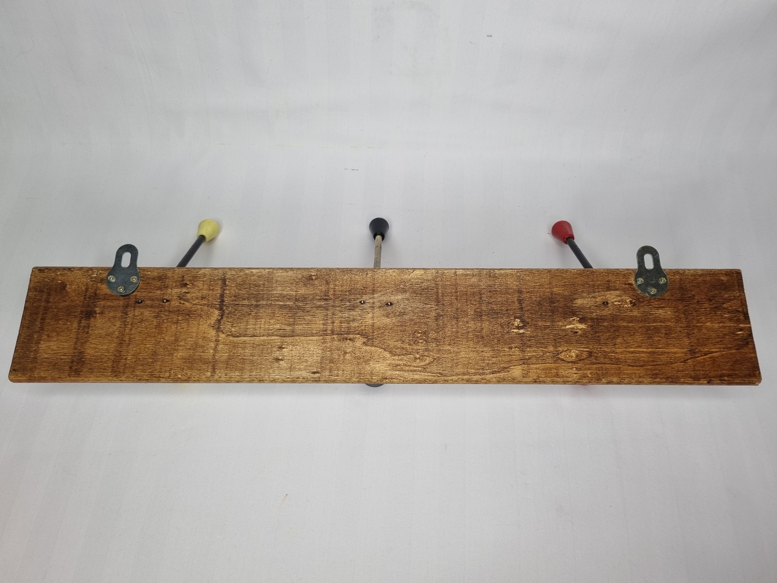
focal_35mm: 26
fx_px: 584
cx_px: 388
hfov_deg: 67.3
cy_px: 292
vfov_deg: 53.1
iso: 50
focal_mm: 5.4
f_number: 1.8
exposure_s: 1/142
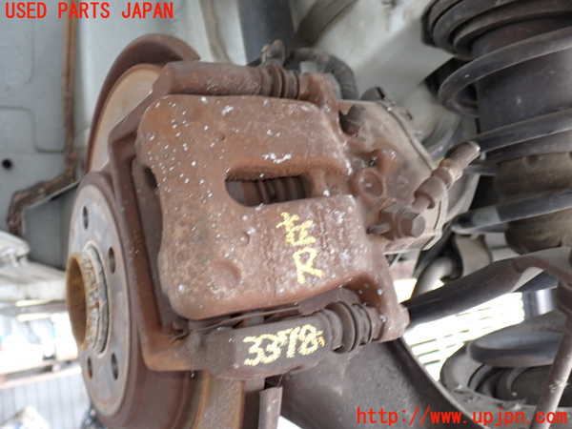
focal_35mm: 36
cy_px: 214
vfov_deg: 39.7
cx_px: 286
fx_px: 595
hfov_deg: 51.4
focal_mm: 6.37
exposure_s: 1/40
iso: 320
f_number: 2.5
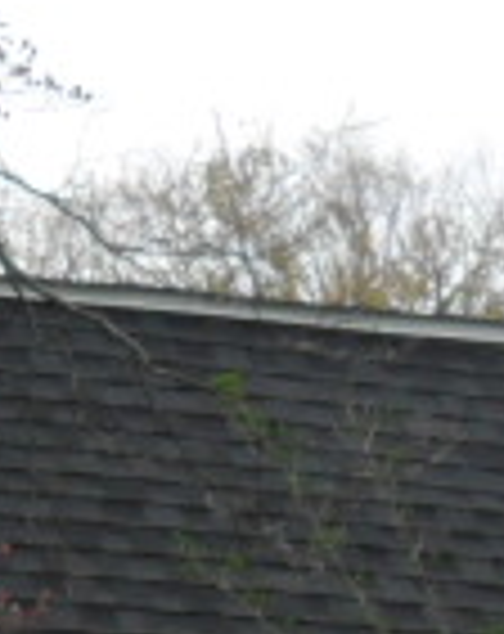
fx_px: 3596
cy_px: 904
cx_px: -360
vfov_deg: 9.8
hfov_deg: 7.8
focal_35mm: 192
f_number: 3.5
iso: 100
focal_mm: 4.9
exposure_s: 1/350
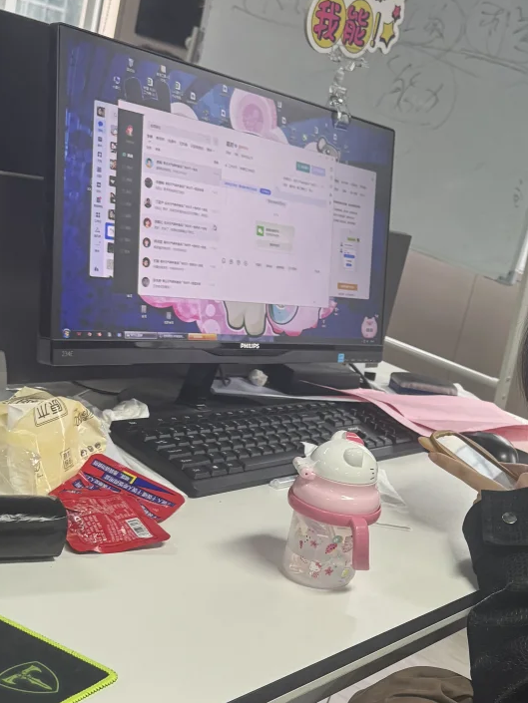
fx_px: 996
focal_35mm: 49
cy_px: 440
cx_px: 517
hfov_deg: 28.1
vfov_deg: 38.7
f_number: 1.78
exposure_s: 1/121
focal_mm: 6.76
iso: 200
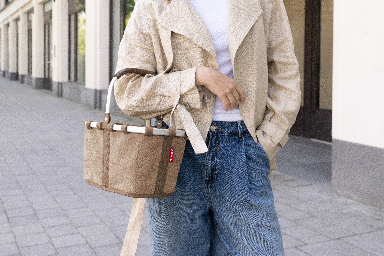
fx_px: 437
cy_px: 128
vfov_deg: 32.6
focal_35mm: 41
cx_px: 192
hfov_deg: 47.4
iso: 2500
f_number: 5.6
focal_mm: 41
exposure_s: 1/1250
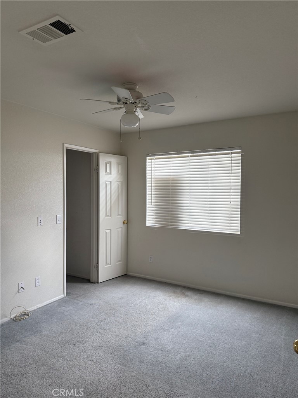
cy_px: 199
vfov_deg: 71.6
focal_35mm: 24
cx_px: 149
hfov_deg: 56.8
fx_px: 275
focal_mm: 6.76
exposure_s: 1/66
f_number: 1.78
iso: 200
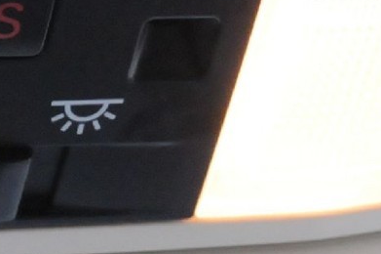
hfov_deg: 7.1
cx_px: -106
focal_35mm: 288
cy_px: -24
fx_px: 3045
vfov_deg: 4.8
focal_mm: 30
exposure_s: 1/100
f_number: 6.3
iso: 2000
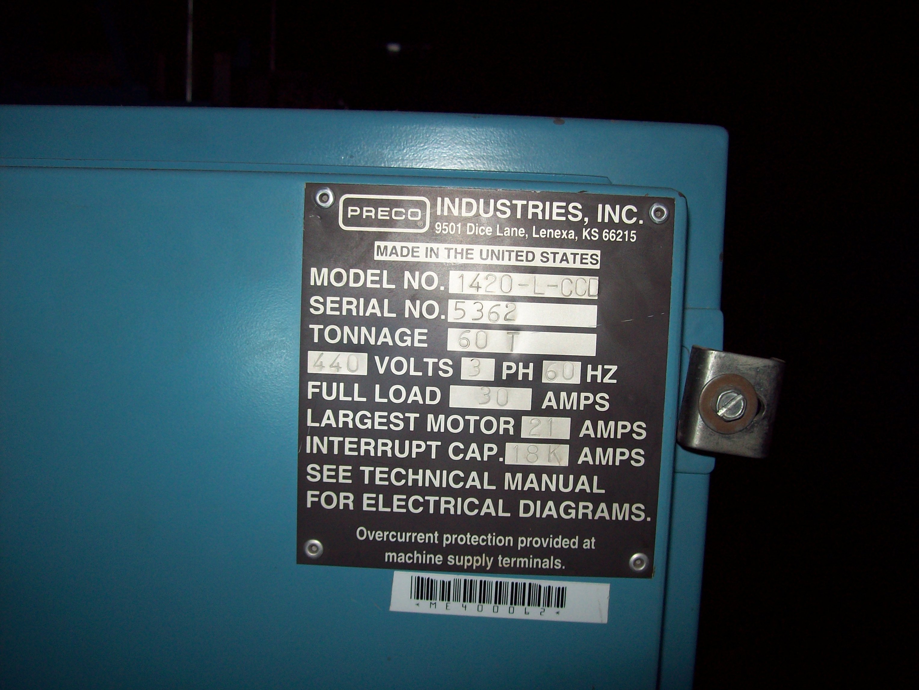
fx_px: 956
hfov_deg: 51.4
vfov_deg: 39.7
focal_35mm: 36
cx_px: 460
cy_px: 345
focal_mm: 6
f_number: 2.7
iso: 80
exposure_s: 1/64
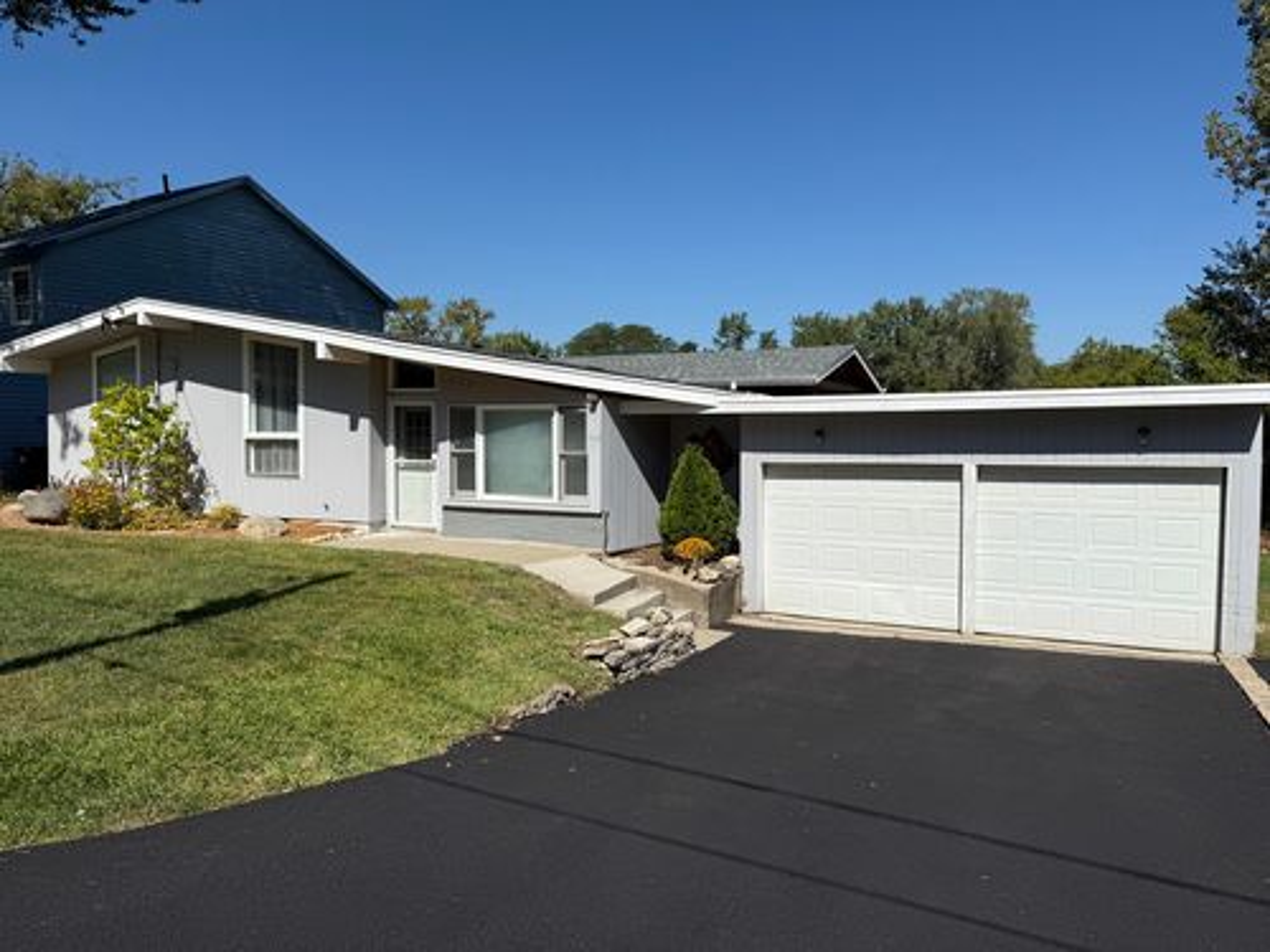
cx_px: 635
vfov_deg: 56.8
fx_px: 881
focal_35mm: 24
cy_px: 476
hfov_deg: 71.6
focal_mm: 6.76
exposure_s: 1/8130
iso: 80
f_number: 1.78
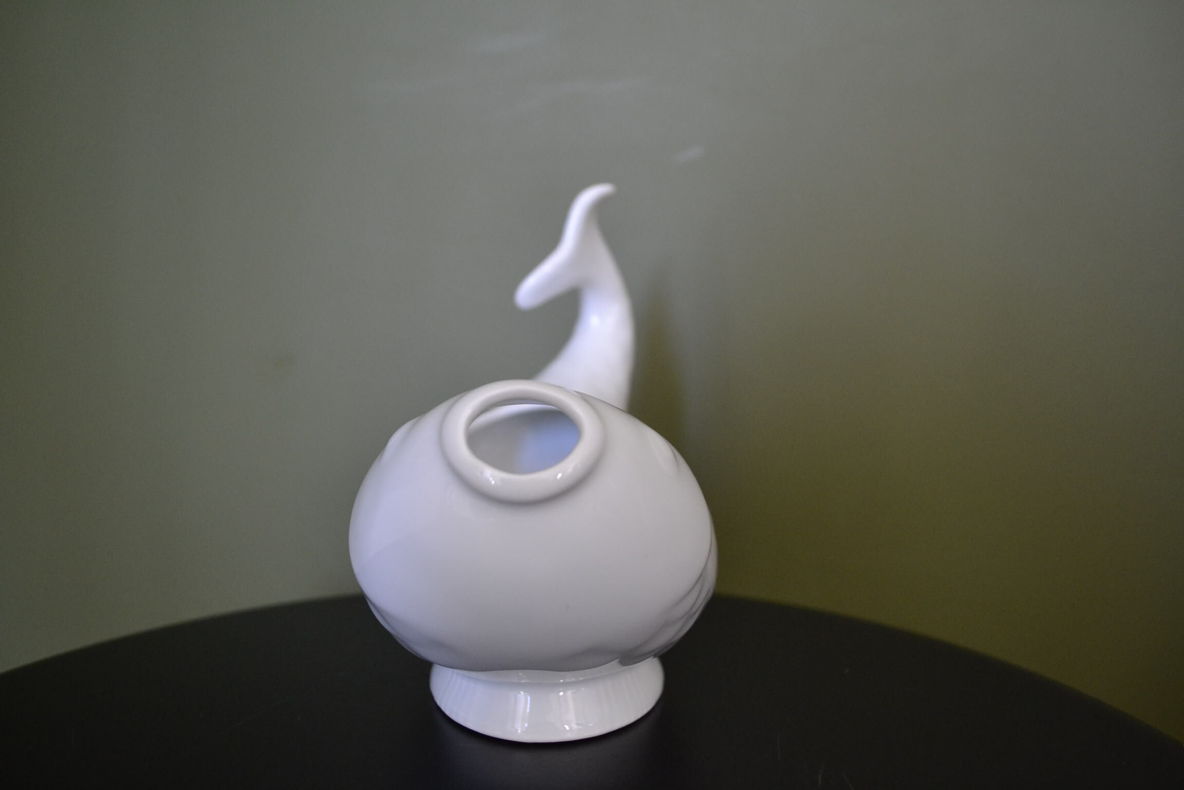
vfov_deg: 43.6
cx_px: 592
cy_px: 395
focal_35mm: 30
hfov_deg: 61.9
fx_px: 987
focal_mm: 20
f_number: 3.8
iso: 1000
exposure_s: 1/60
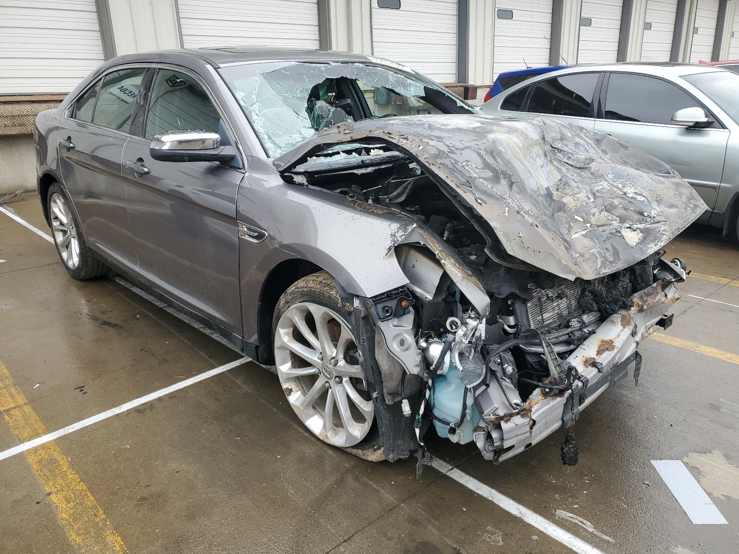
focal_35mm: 26
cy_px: 277
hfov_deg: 67.3
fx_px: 555
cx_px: 370
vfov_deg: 53.1
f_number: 1.5
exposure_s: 1/370
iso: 50
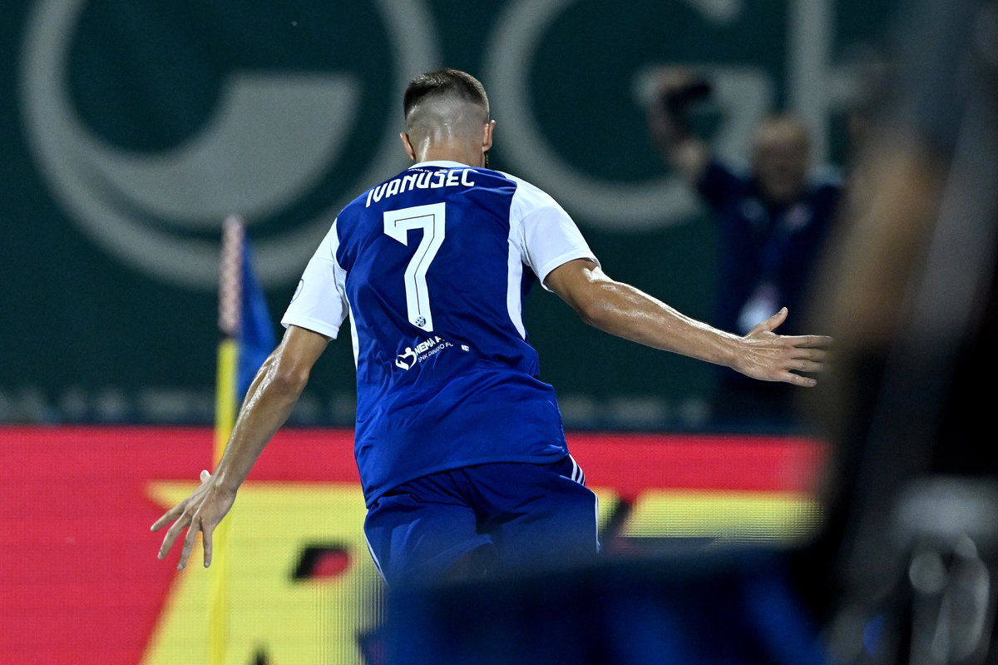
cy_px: 332
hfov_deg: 5.2
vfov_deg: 3.4
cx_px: 499
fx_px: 11084
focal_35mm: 400
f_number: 4
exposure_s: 1/800
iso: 4000
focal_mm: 400
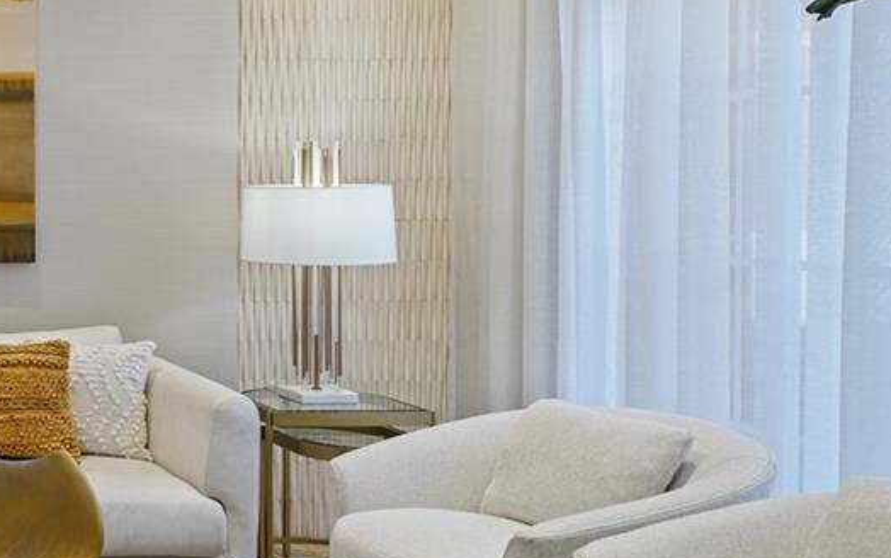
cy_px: 209
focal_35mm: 56
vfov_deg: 23.1
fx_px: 1360
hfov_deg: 29.3
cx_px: -267
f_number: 7.1
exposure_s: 1/30
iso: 800
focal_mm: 18
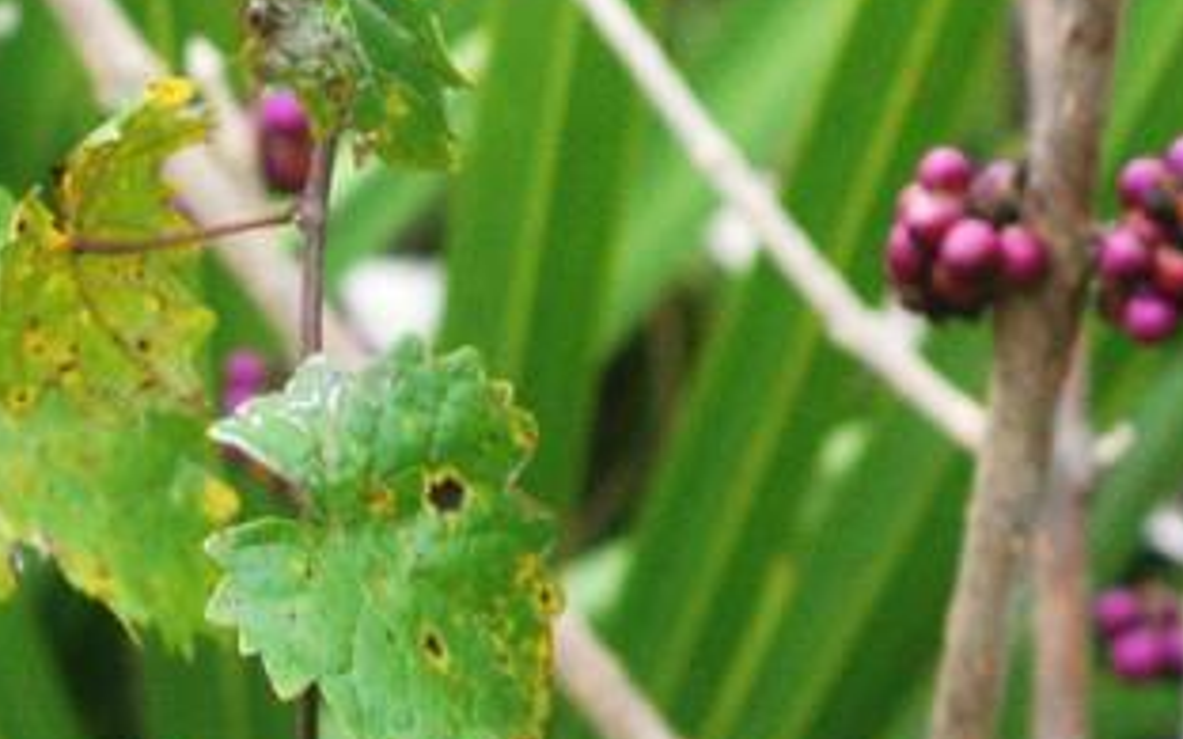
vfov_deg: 2.4
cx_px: 1993
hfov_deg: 3.8
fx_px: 17700
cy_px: -1872
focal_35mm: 549
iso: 400
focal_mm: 70
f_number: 5.6
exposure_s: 1/400
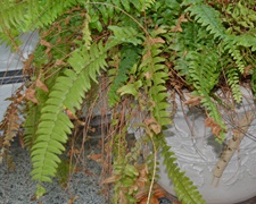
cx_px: 255
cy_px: 79
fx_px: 568
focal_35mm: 75
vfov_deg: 20.4
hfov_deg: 24.3
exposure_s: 1/125
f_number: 3.8
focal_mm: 20
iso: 320
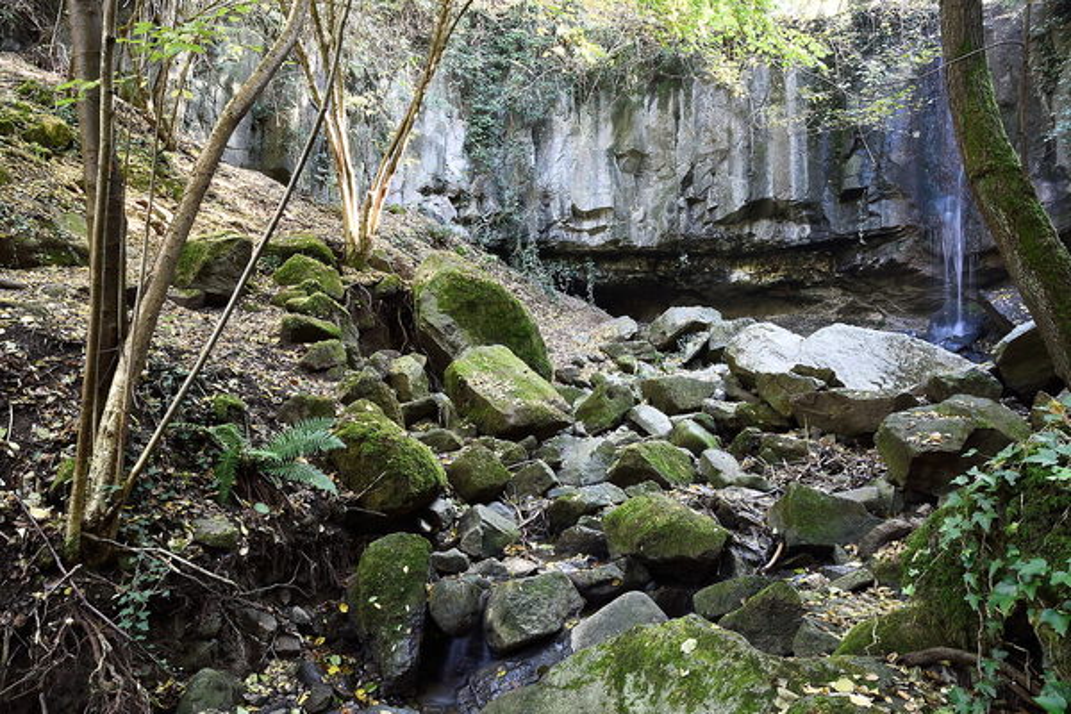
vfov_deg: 53.1
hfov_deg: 73.7
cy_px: 357
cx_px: 536
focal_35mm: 24
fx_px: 714
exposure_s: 5
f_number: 25
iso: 100
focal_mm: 16
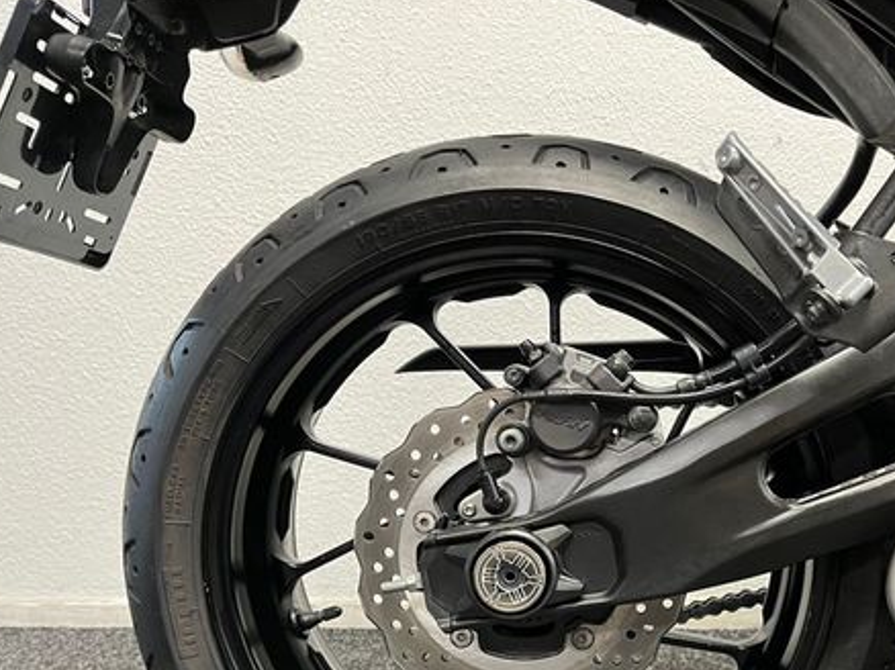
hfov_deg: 47.9
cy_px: 478
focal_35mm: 38
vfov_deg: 37.0
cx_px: 623
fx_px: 982
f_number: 1.6
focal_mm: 5.1
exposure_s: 1/50
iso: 320
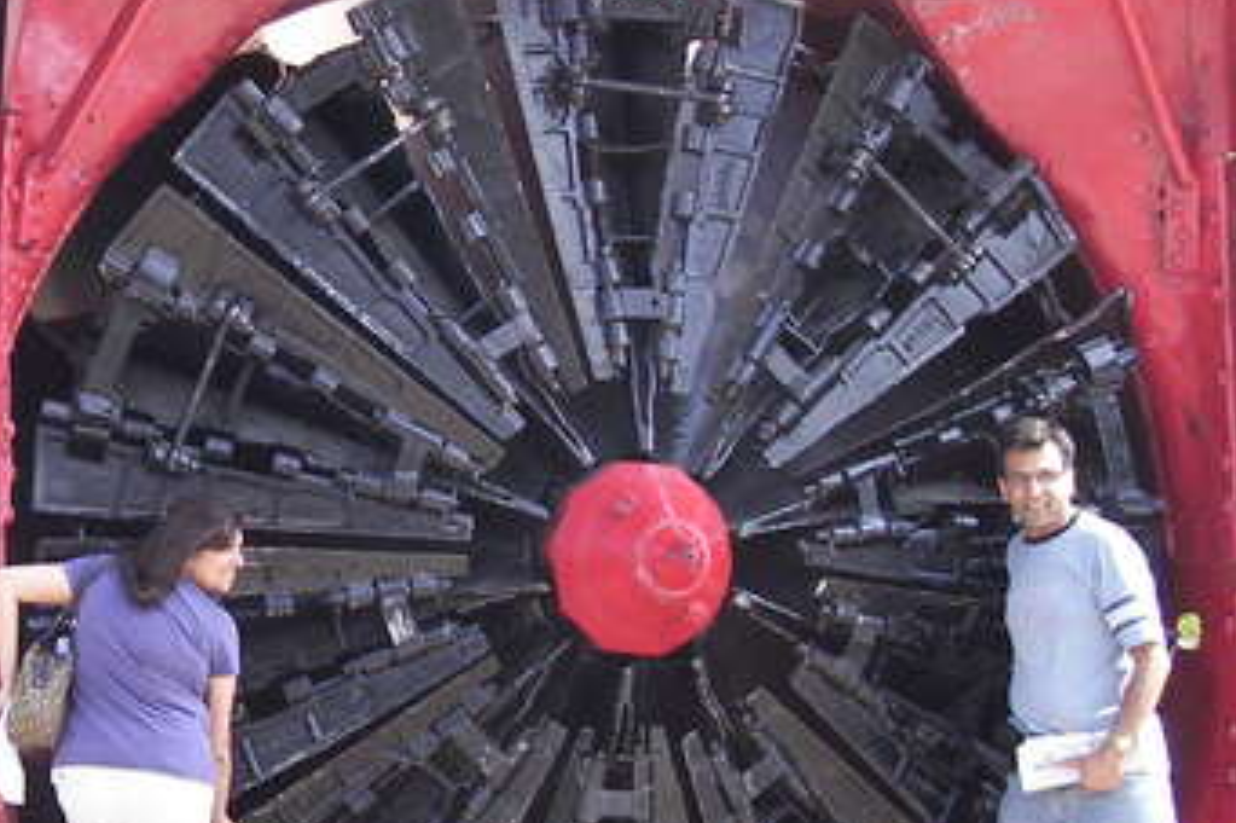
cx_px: 22
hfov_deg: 8.8
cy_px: 370
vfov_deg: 5.9
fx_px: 7961
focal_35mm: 232
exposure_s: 1/320
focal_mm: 15.8
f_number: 3.2
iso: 125
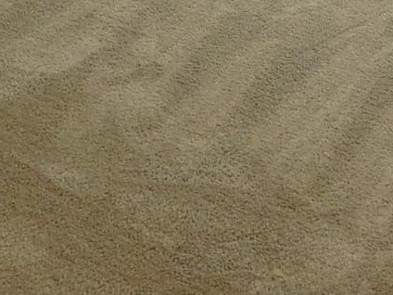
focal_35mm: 111
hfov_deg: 17.5
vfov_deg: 11.9
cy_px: -300
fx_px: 1260
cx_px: 358
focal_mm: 4
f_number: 3
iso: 125
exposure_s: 1/40
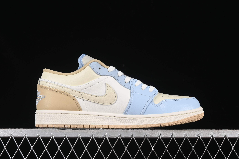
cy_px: 80
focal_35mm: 75
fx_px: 498
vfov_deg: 18.2
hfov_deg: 27.0
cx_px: 120
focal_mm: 50
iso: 160
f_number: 8
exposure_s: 1/80
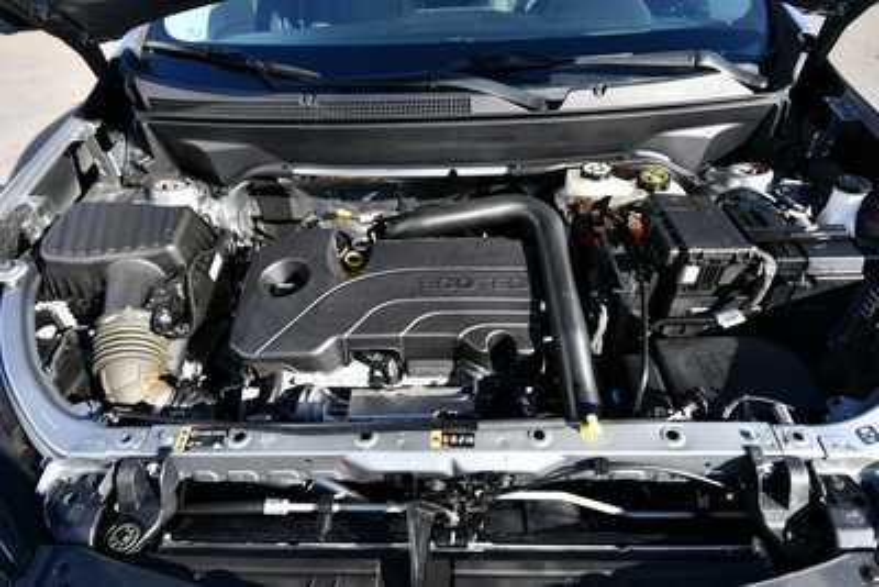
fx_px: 513
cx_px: 440
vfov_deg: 59.5
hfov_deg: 81.2
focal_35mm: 21
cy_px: 294
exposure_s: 1/250
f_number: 5.6
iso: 200
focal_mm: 14
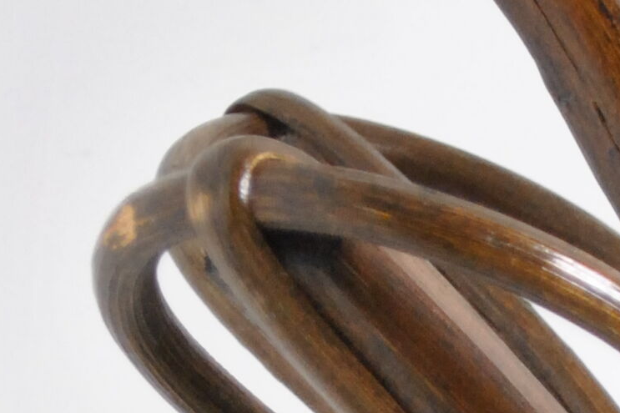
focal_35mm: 431
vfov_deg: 3.1
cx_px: 1078
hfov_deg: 4.7
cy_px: 1462
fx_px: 7414
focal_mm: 55
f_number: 6.3
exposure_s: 1/30
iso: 800
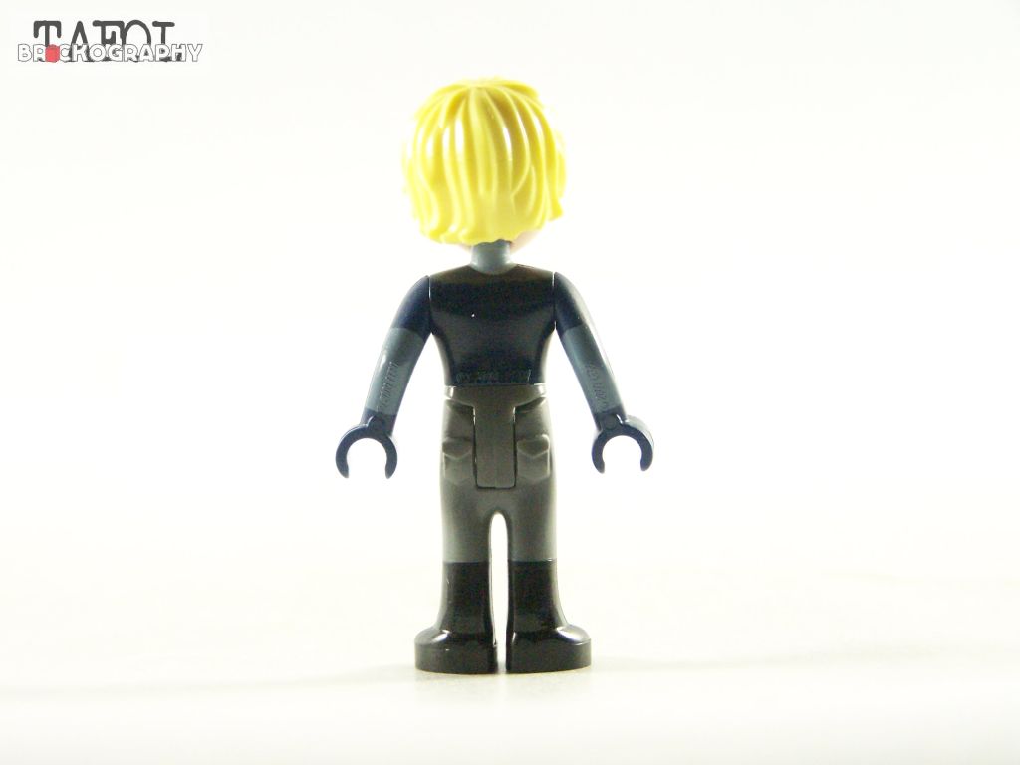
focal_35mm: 105
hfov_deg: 18.7
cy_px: 382
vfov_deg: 14.1
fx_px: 3094
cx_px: 510
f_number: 3.2
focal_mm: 17.5
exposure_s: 1/60
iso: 400
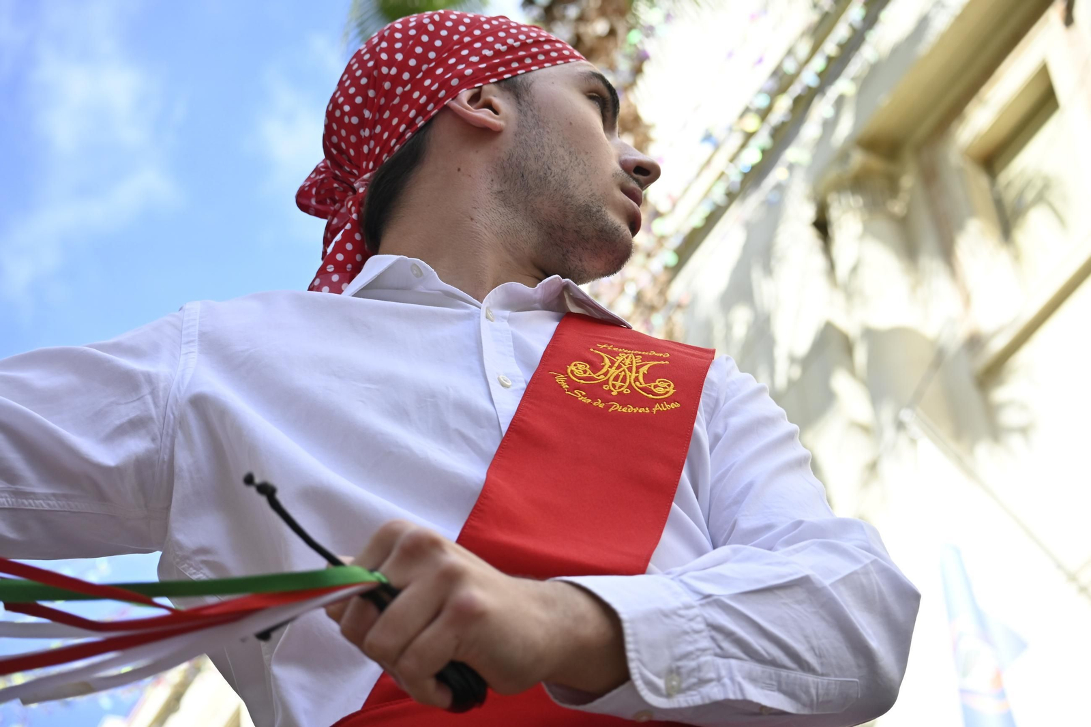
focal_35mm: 75
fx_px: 2272
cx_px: 546
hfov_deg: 27.0
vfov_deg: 18.2
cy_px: 364
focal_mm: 50
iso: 250
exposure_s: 1/400
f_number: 5.6
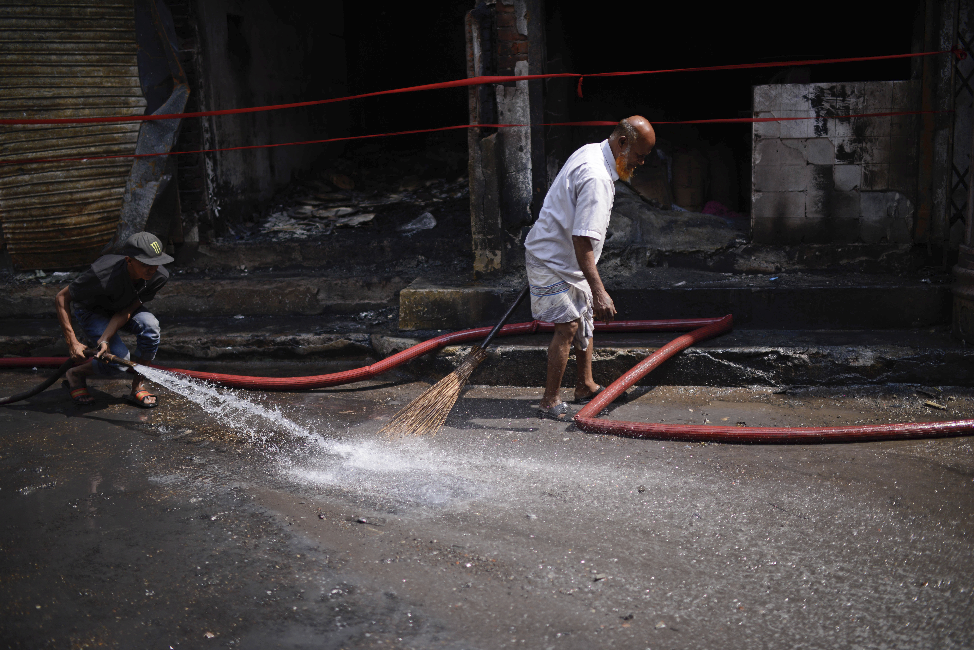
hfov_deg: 54.4
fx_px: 947
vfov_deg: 37.9
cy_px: 325
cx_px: 487
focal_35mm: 35
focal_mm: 35
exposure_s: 1/8000
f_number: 1.4
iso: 250
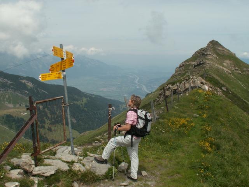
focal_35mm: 35
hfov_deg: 52.6
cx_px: 124
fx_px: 252
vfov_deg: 40.7
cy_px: 94
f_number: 8
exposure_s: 1/250
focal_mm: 5.86
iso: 50
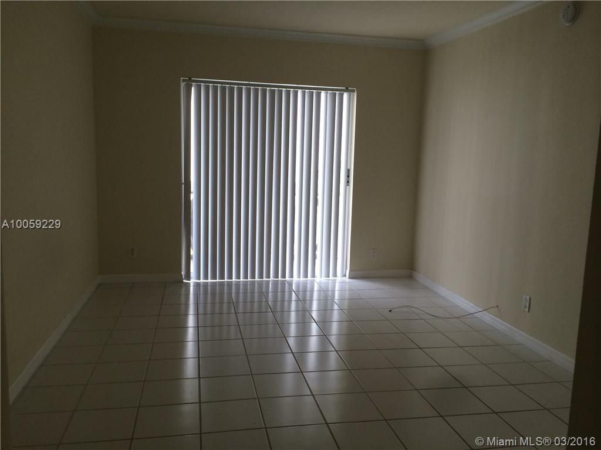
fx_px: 521
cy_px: 225
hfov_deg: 60.0
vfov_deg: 46.8
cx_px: 300
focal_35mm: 30
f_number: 2.2
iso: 40
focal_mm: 4.12
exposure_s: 1/40
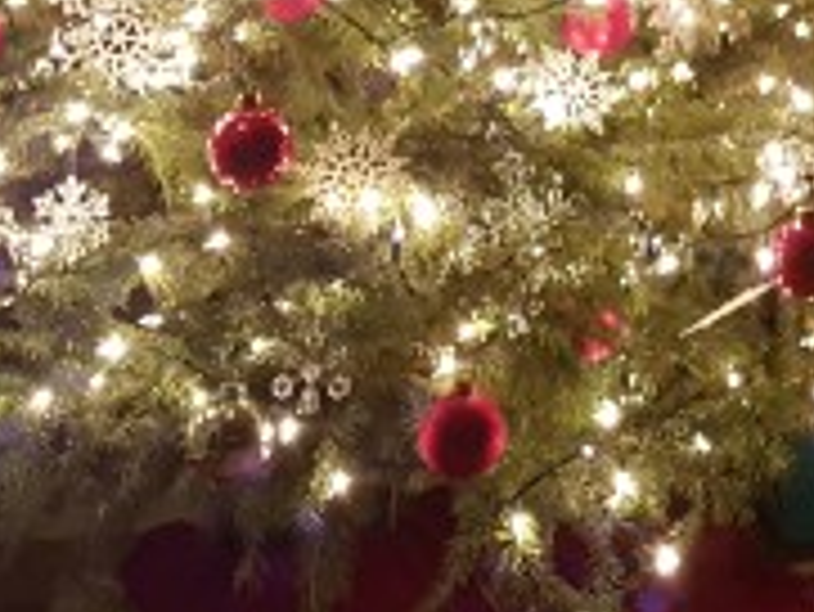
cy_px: -320
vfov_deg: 14.9
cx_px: 904
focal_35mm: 92
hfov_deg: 20.3
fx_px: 2165
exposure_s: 1/10
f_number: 1.7
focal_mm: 4.2
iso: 250
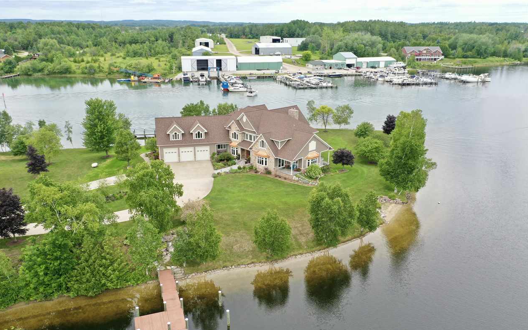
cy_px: 178
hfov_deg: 64.6
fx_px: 417
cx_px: 260
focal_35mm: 29
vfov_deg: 43.1
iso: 100
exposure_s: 1/400
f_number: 3.5
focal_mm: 10.26
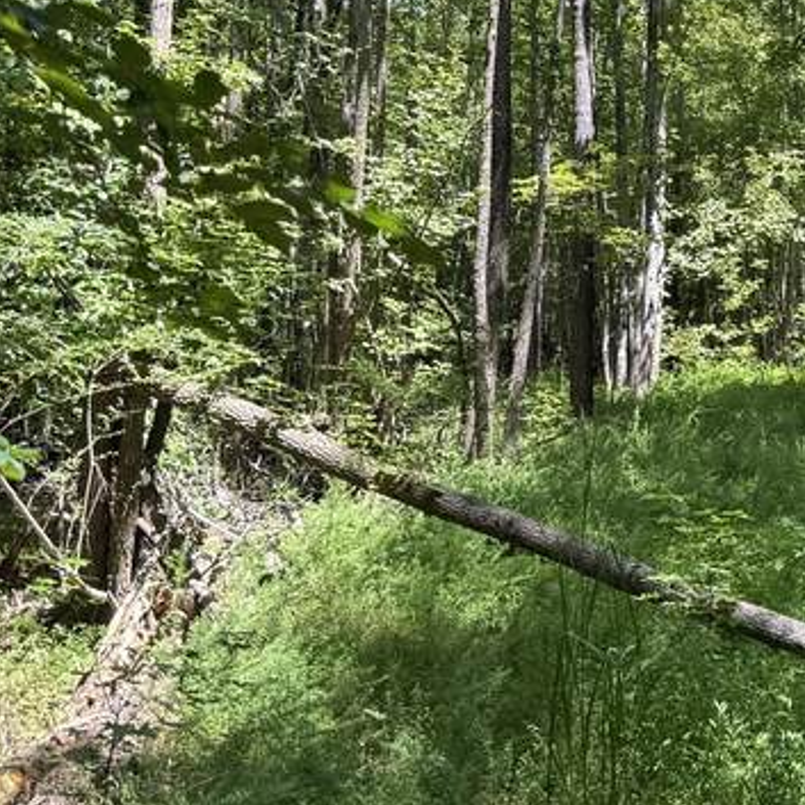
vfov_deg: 21.8
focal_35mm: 77
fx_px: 2026
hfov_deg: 21.2
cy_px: 43
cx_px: 924
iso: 80
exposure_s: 1/423
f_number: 1.78
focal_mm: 6.76
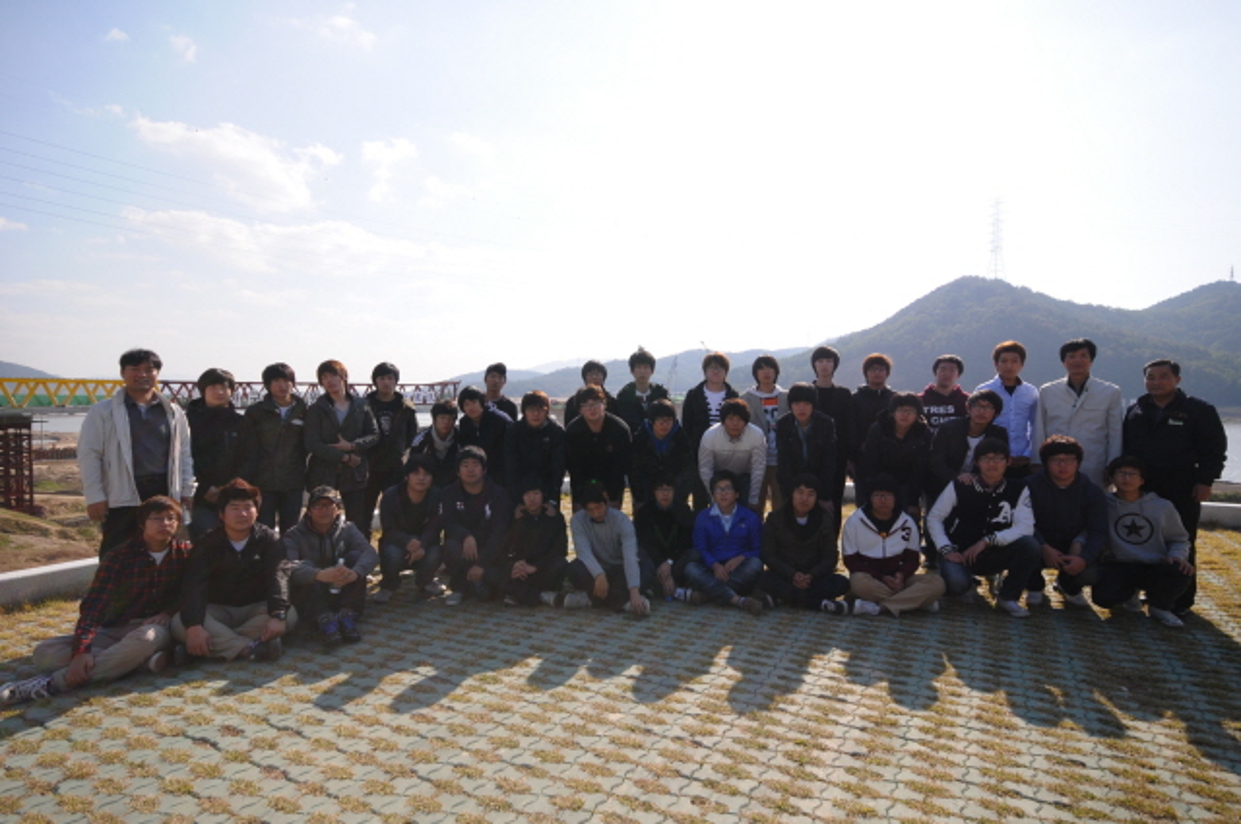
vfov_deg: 63.1
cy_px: 412
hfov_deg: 85.5
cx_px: 620
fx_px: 671
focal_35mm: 20
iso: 200
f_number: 9.5
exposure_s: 1/350
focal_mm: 13
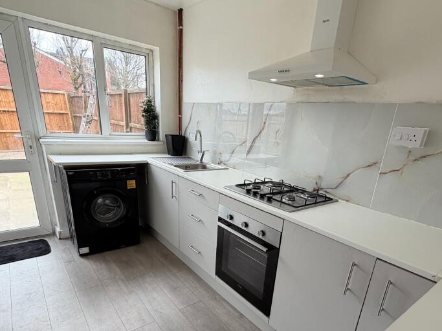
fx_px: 268
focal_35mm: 21
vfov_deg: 61.7
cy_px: 223
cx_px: 239
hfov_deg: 78.9
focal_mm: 2.22
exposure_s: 1/121
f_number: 2.2
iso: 100
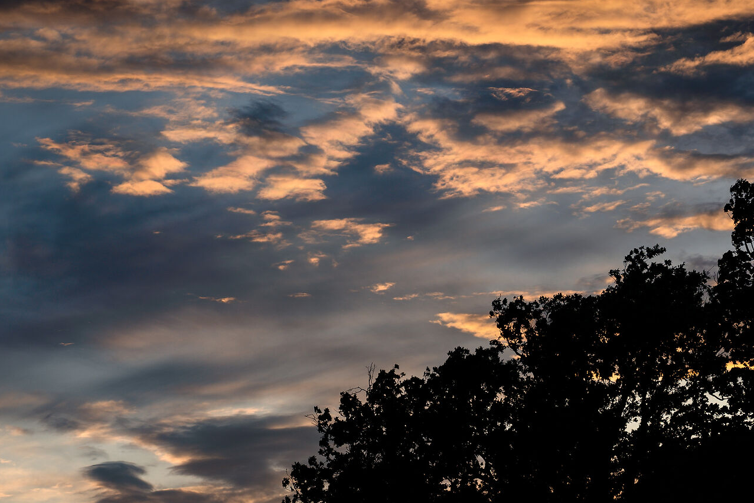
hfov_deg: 16.4
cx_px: 556
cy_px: 422
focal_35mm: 124
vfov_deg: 11.0
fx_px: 2598
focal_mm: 66
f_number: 11
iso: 100
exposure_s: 1/125
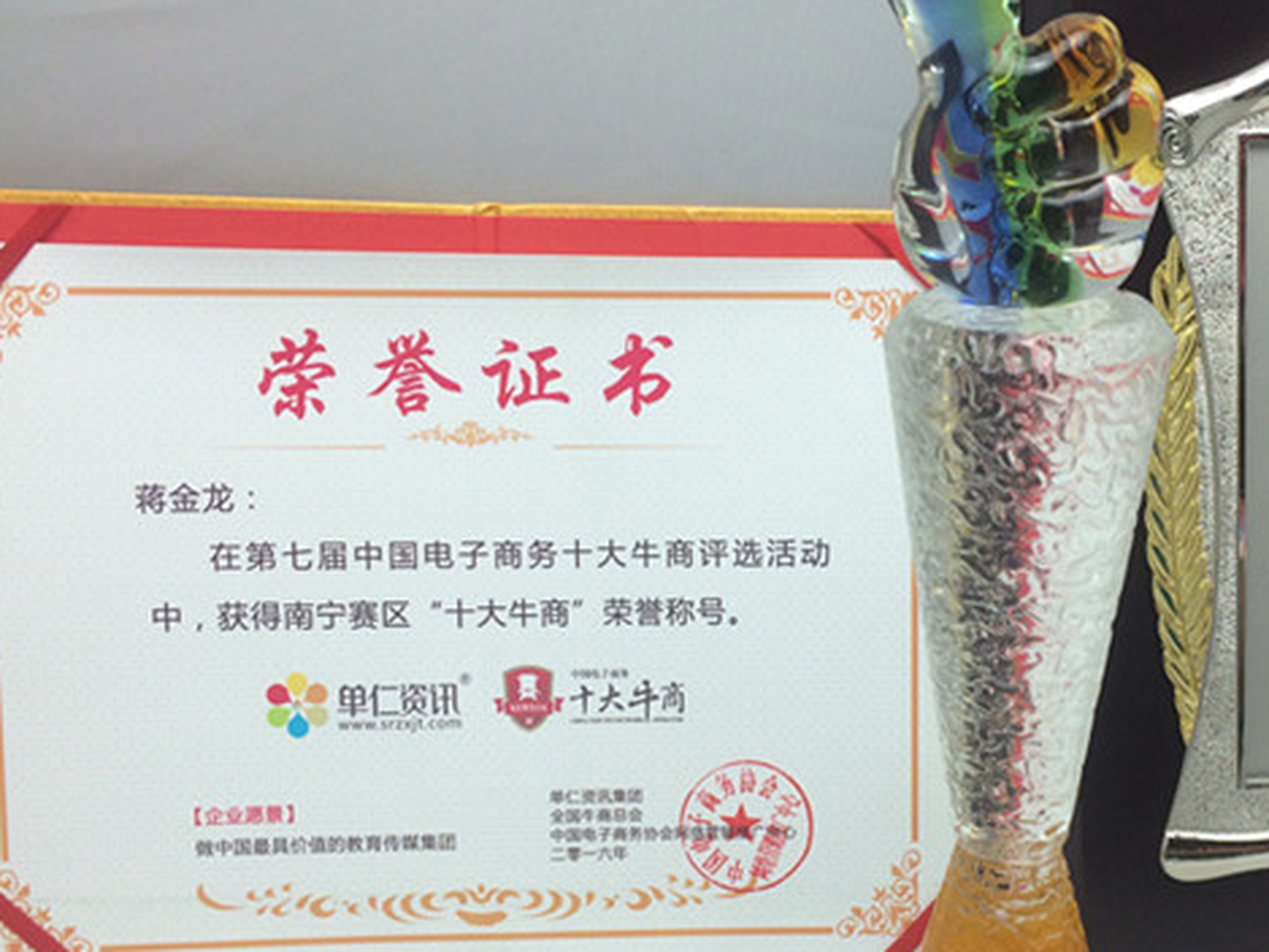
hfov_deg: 39.8
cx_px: 882
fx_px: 1723
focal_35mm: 47
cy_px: 565
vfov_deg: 30.8
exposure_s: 1/100
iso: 50
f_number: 2.2
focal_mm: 4.15
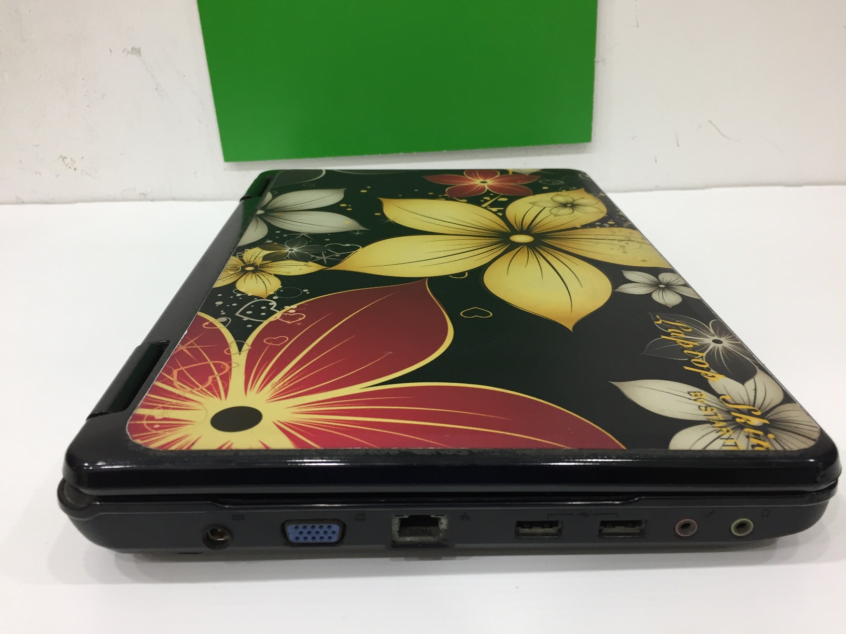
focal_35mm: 29
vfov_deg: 48.2
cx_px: 423
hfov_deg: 61.7
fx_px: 709
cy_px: 317
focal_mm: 4.15
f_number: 2.2
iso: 80
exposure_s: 1/33
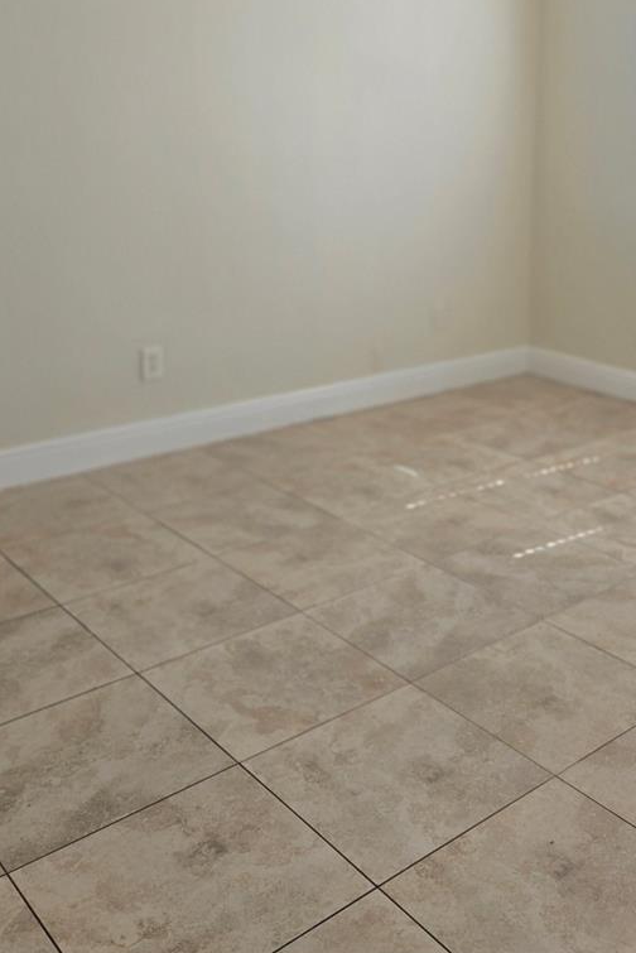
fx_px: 1006
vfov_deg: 49.7
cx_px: 457
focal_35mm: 38
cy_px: 307
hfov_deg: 34.5
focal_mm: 5.4
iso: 25
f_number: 1.8
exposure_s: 1/120
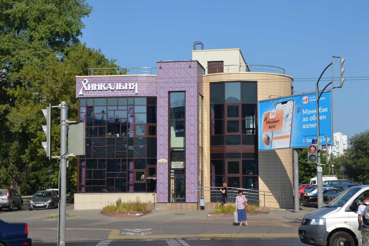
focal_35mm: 60
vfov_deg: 22.6
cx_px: 184
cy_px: 123
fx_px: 615
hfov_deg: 33.4
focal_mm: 40
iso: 100
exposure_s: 1/320
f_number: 9
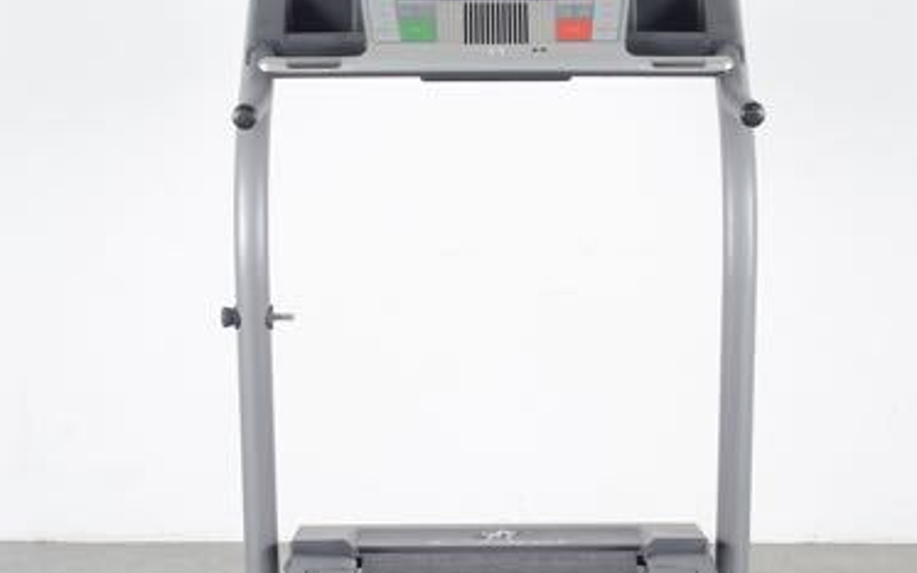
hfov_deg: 15.9
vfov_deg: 10.0
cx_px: 499
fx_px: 3273
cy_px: 403
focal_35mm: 131
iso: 100
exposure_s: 1/125
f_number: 9
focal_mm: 50
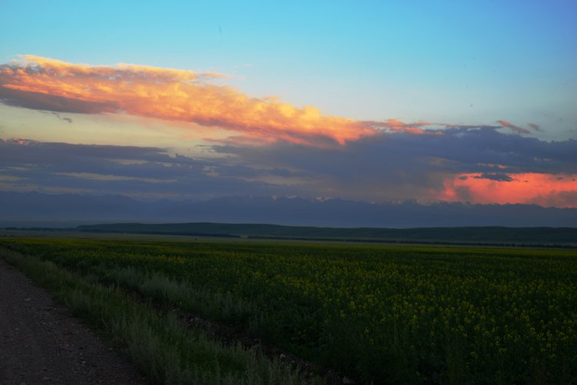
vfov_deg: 29.3
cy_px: 192
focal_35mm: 46
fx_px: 738
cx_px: 288
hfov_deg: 42.7
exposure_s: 1/15
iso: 200
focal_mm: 46
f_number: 13
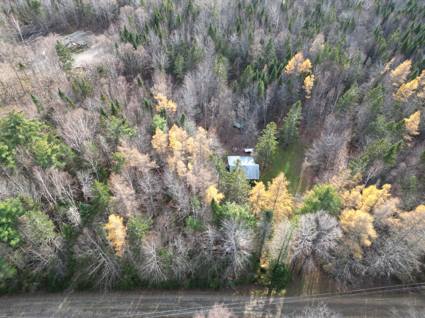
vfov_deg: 56.8
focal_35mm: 24
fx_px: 295
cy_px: 159
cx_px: 212
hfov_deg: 71.6
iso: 100
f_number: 1.7
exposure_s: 1/250
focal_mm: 6.72
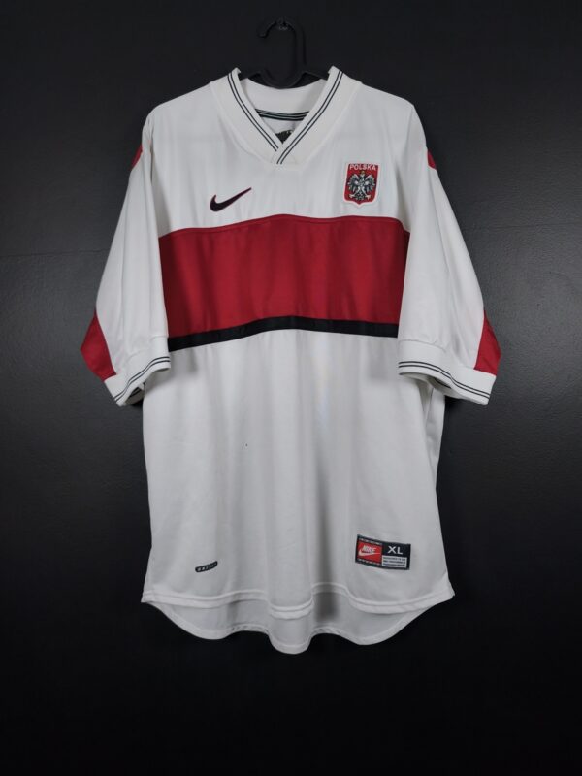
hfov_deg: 58.9
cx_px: 291
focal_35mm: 23
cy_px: 388
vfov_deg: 73.9
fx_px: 516
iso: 400
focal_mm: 6.57
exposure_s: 1/160
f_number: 1.6
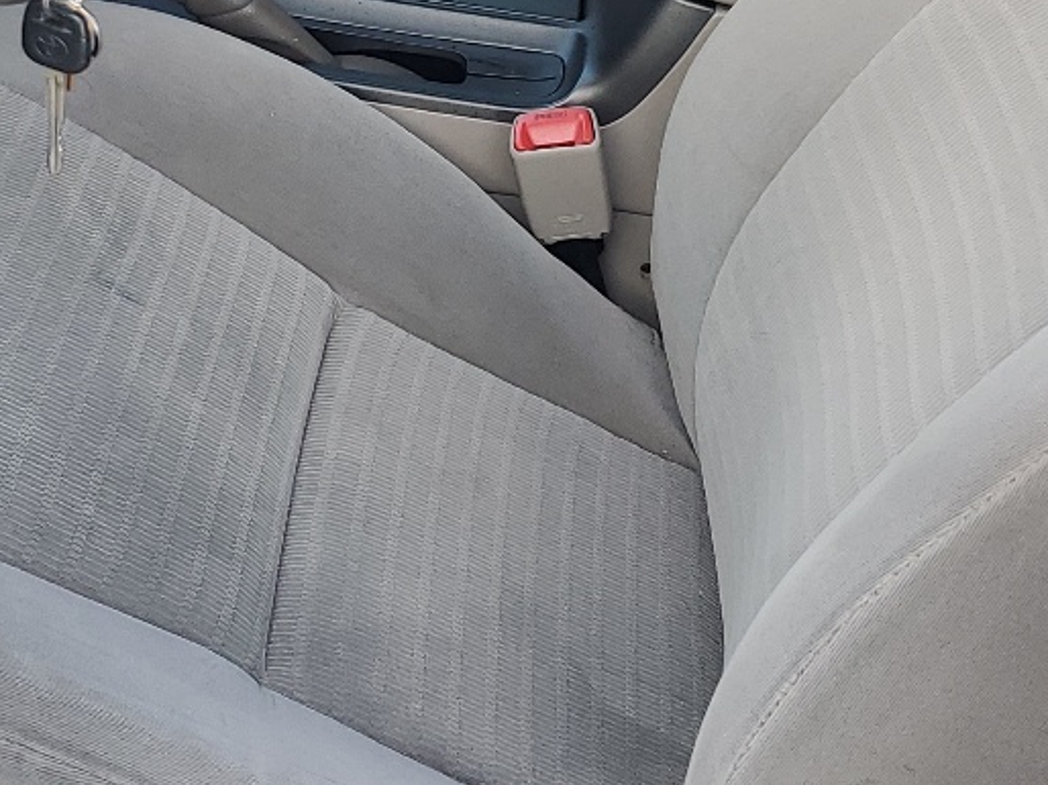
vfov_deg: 17.9
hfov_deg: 24.1
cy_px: 69
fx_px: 2451
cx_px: 479
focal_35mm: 81
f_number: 1.5
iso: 50
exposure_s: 1/152
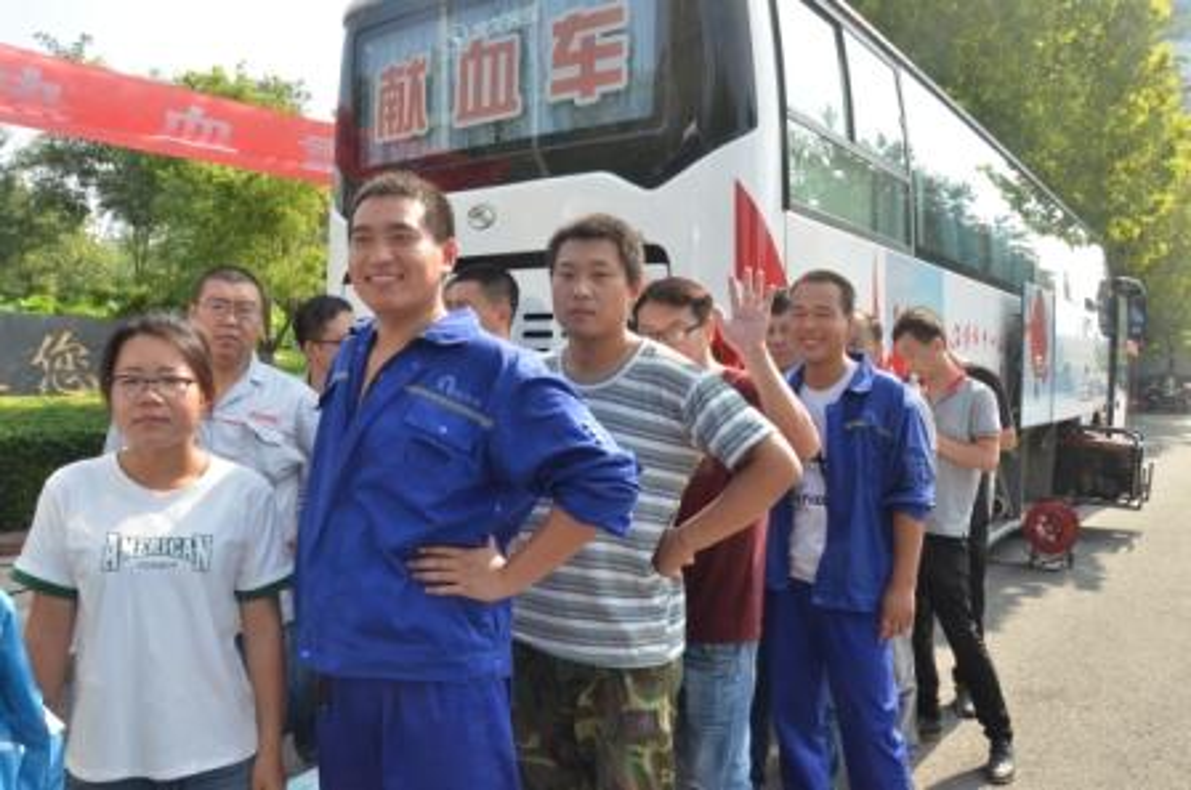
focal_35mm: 27
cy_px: 395
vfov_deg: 47.8
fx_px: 892
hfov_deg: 67.5
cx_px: 596
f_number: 11
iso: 1000
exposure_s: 1/500
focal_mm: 18
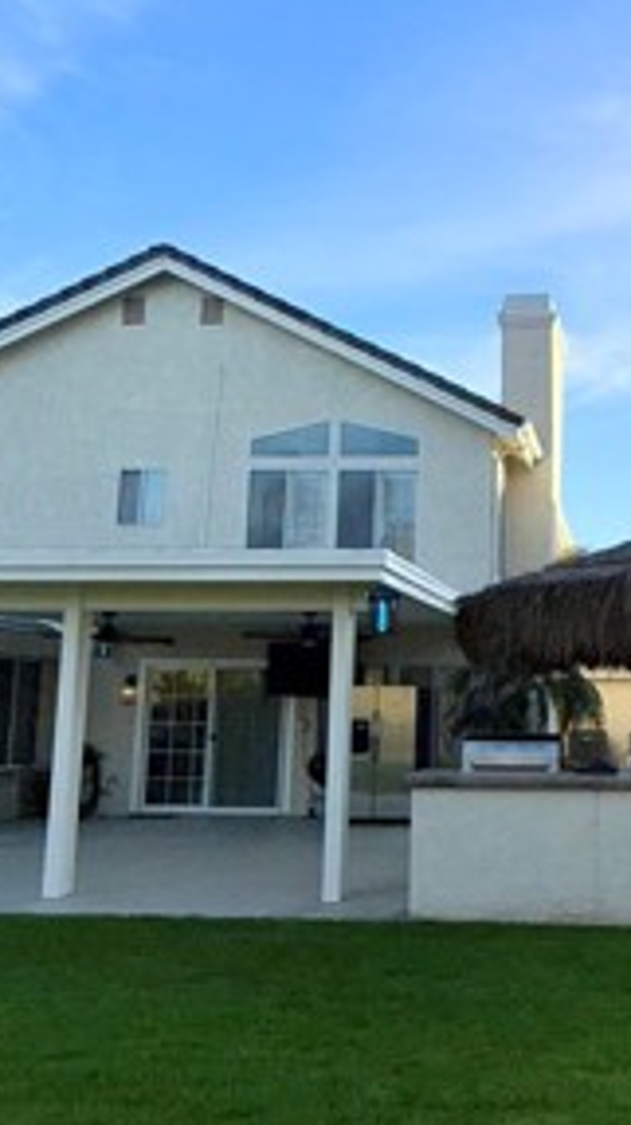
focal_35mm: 34
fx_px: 1013
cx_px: 600
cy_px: 580
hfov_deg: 32.4
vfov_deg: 58.0
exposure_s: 1/1534
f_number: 2.2
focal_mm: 2.22
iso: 16
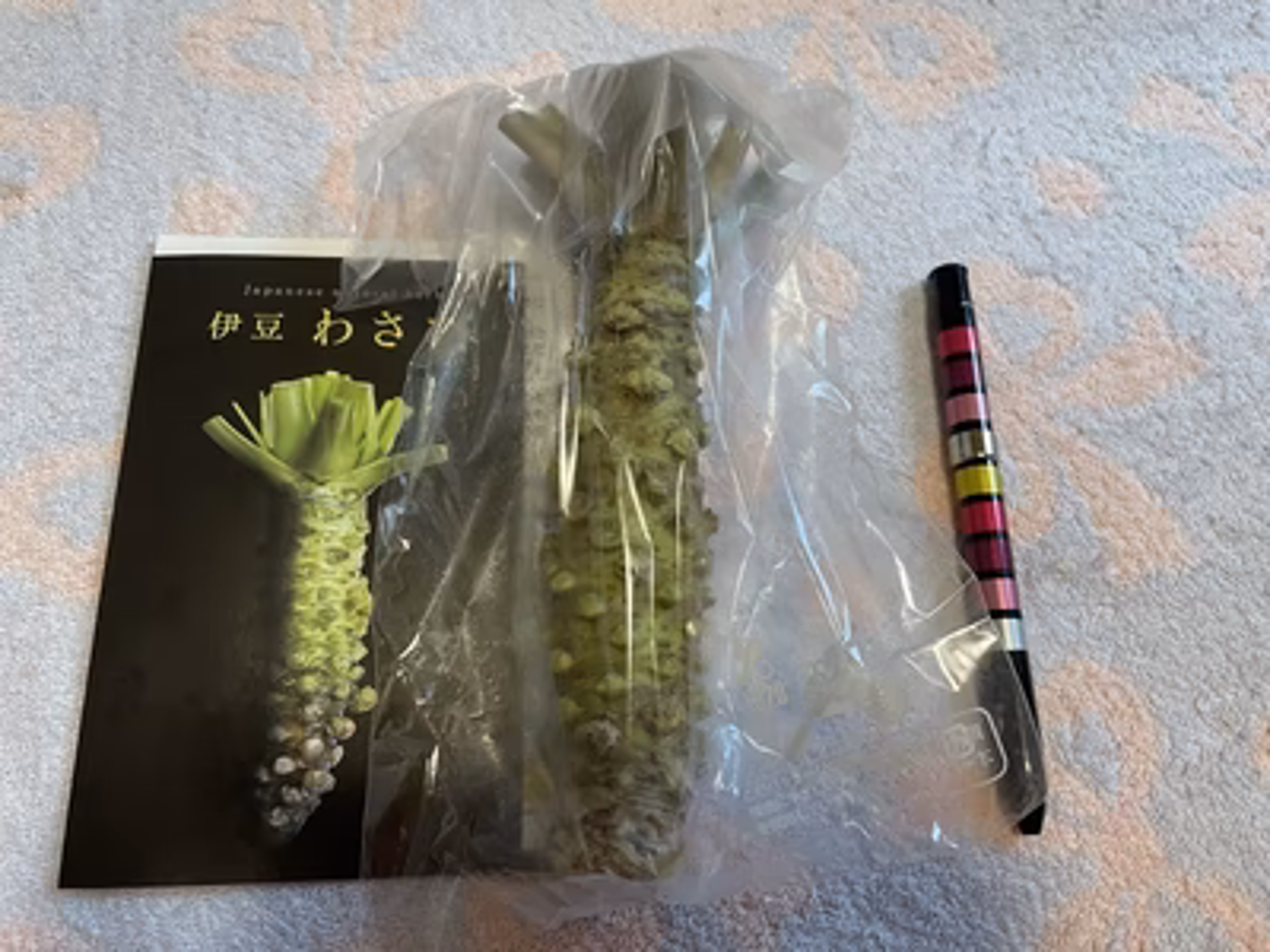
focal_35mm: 26
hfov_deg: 67.3
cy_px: 476
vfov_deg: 53.1
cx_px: 635
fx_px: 954
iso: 200
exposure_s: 1/60
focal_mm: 4.2
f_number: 1.6
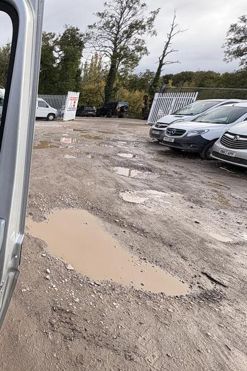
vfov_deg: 78.6
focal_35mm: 22
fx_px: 227
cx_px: -17
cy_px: 190
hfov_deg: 45.1
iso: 40
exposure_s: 1/488
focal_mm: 2.22
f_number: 2.2
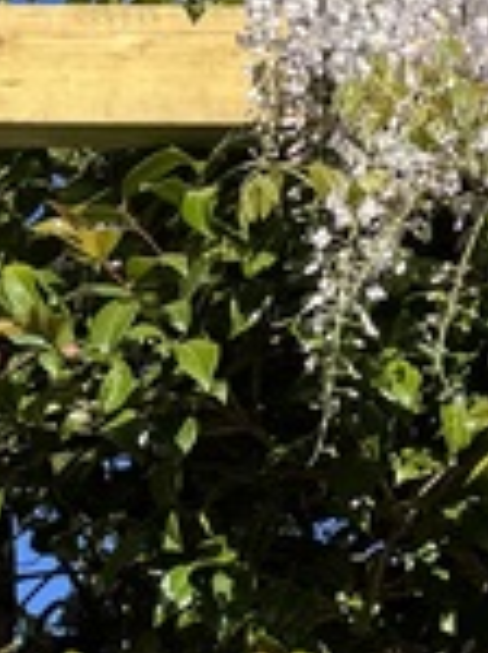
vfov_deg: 14.0
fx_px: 2319
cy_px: 1223
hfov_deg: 11.0
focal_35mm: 123
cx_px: -479
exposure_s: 1/3597
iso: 80
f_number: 1.78
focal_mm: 6.76
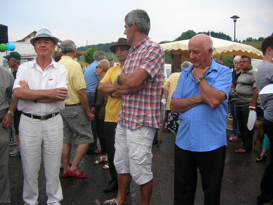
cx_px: 136
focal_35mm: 35
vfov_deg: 40.7
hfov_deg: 52.6
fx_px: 276
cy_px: 102
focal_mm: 5.8
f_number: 2.8
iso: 50
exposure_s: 1/190
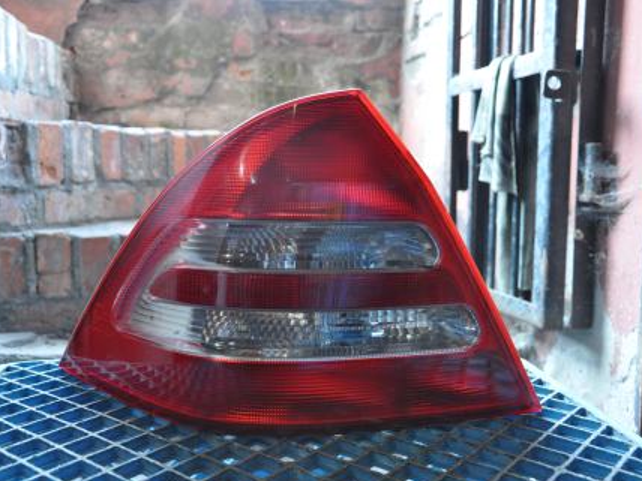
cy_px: 247
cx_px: 290
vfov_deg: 38.7
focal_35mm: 37
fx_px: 686
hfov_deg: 50.1
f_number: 3.8
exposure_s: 1/20
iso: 1600
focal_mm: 22
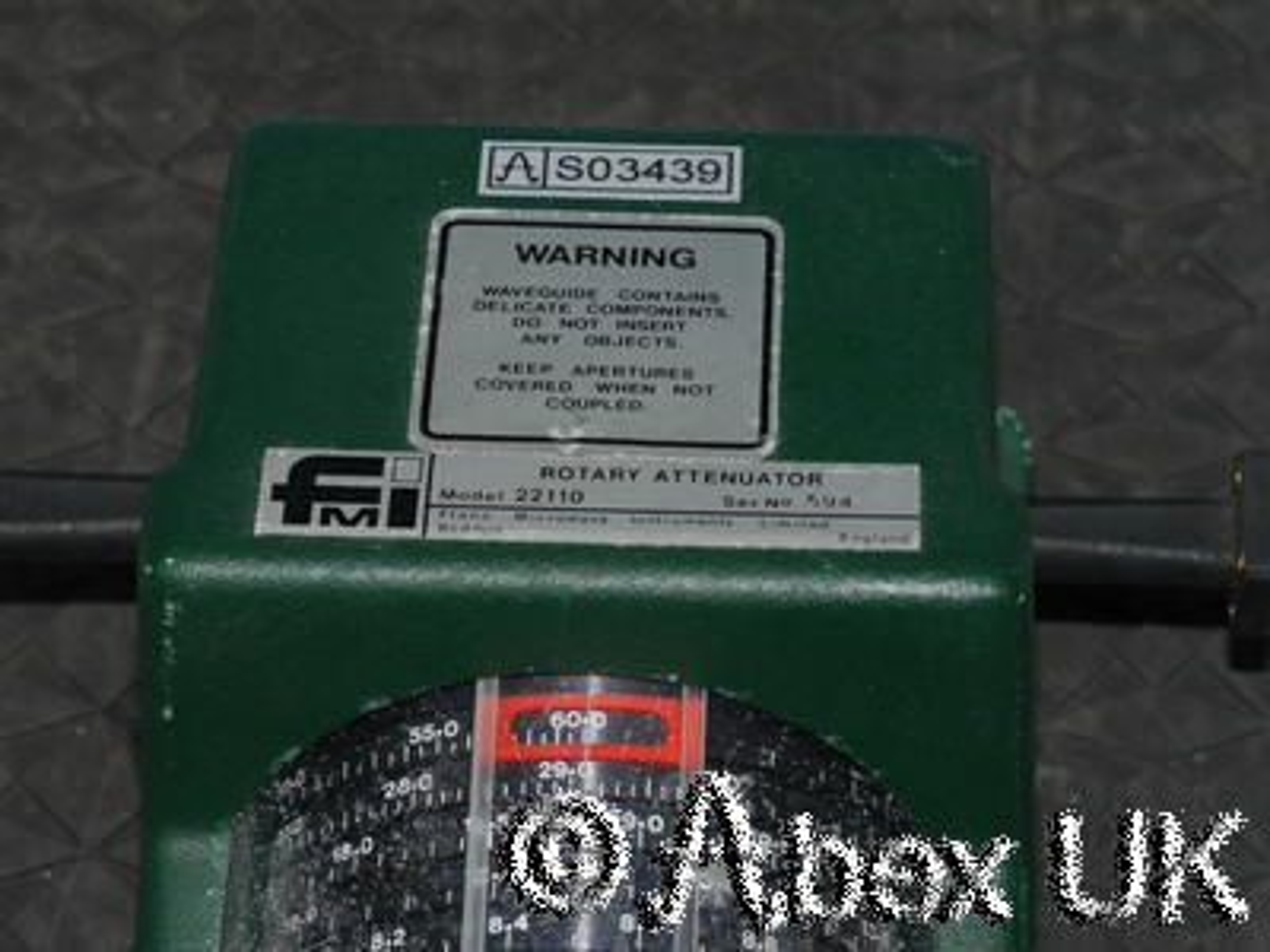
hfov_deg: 14.3
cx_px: 635
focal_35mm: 138
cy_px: 476
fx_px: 5063
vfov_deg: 10.7
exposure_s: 1/60
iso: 400
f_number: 11
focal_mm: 69
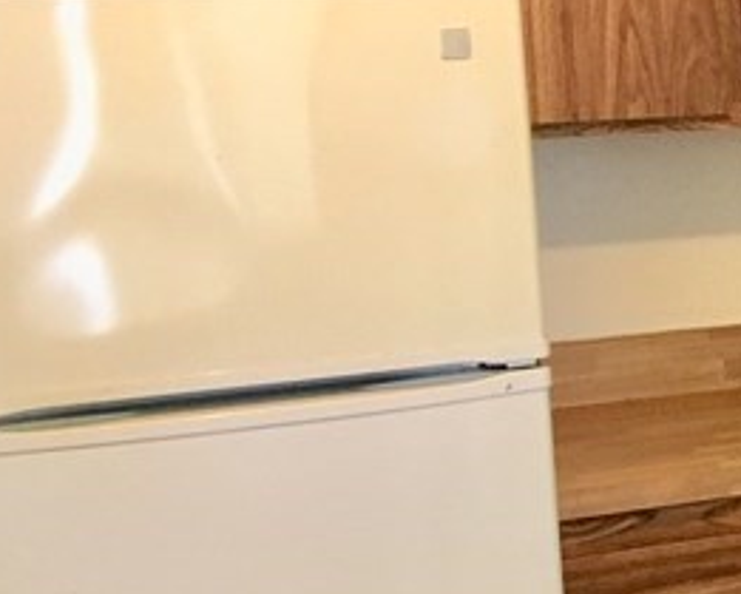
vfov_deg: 13.9
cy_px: 352
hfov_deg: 15.3
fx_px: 2435
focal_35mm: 111
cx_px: 1258
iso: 200
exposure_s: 1/24
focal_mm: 4.15
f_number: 2.2
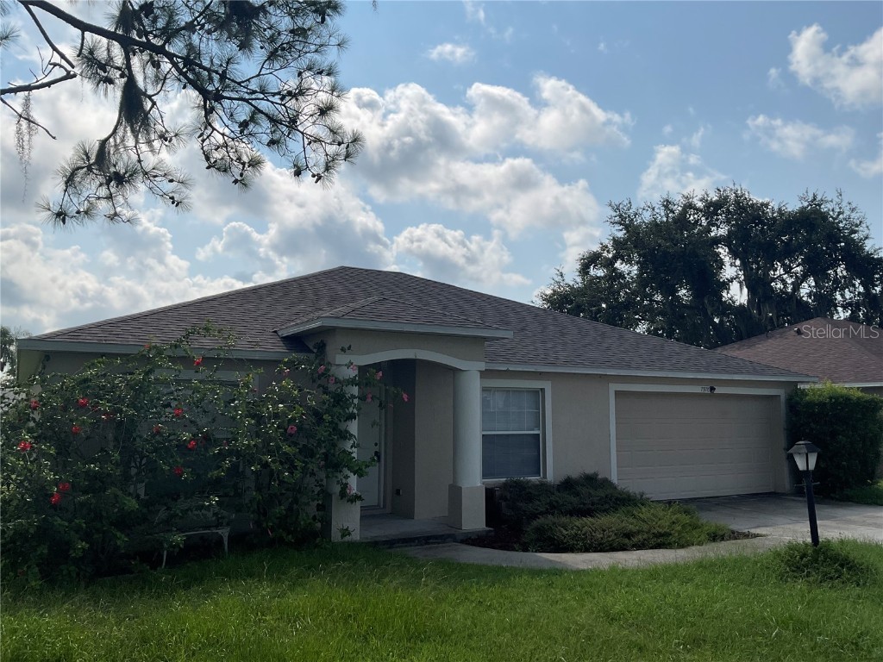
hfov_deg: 61.7
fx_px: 740
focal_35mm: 29
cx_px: 442
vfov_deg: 48.2
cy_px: 331
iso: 20
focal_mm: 3
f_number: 1.8
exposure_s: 1/5814
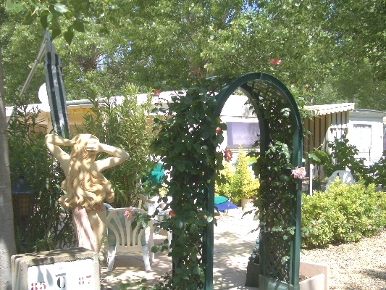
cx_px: 194
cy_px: 156
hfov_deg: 44.8
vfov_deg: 34.3
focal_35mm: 42
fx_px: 468
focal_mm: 5.8
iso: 50
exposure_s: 1/800
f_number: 2.6
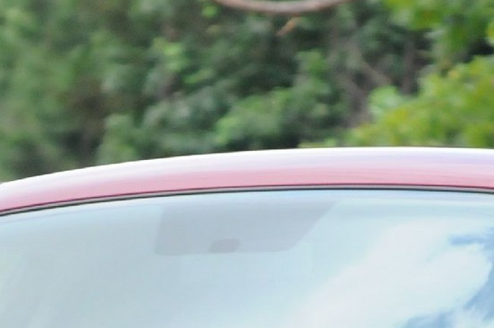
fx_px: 10331
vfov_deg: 1.8
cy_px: 590
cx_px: 289
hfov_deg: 2.7
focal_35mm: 754
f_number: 5.6
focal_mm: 110
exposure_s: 1/320
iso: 2000
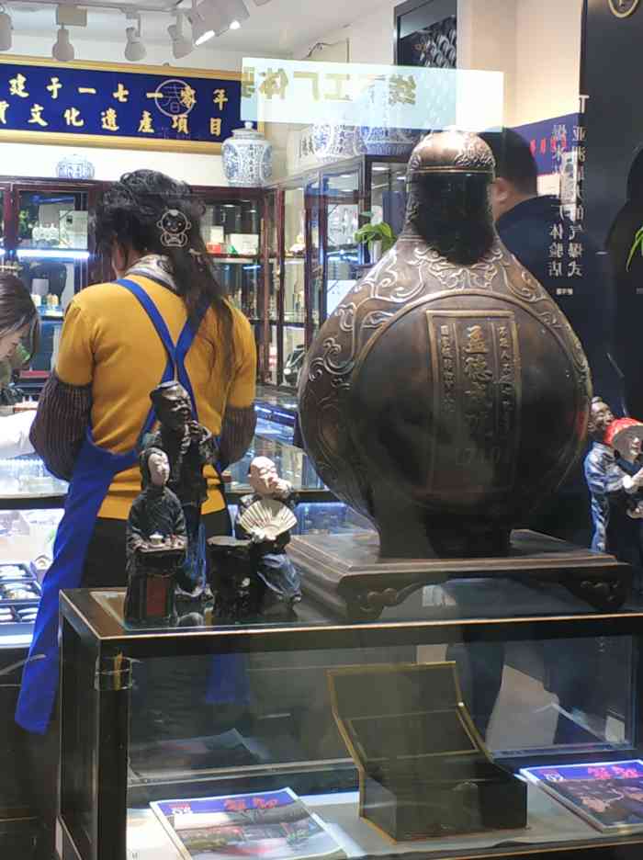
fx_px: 670
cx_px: 322
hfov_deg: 51.3
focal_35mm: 27
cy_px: 430
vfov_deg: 65.4
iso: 246
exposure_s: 1/25
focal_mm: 3.82
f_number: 1.8
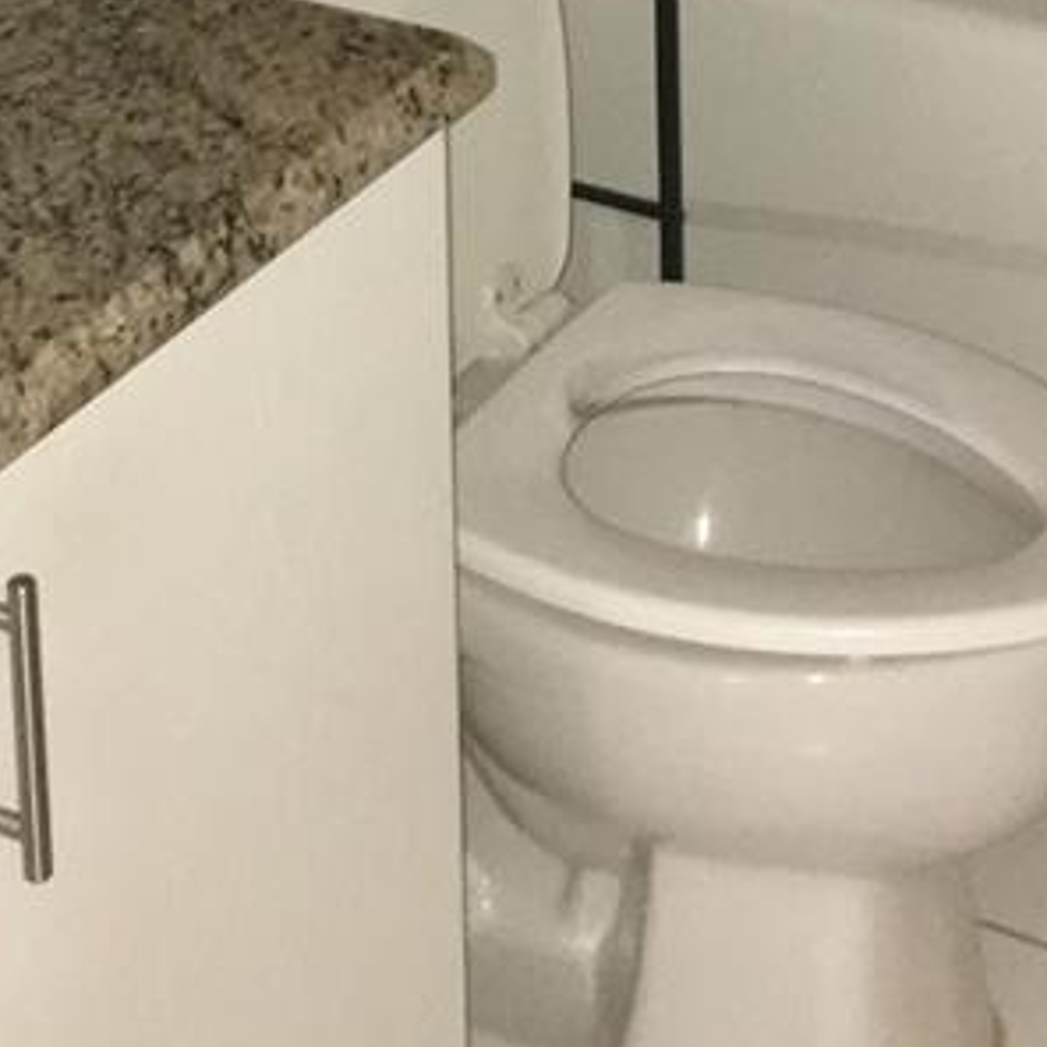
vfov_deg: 15.3
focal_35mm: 104
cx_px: 654
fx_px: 3559
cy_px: -591
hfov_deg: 16.7
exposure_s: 1/16
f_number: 2.2
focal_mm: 4.15
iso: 200
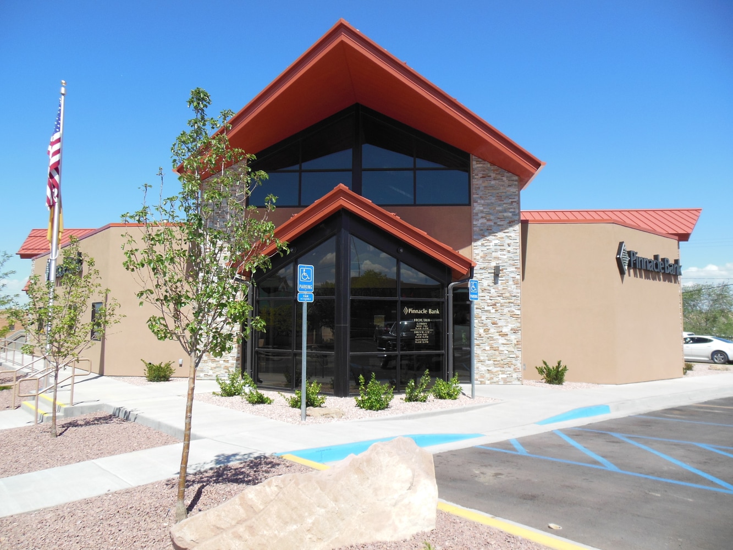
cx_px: 366
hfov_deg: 69.4
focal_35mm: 25
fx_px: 529
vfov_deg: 54.9
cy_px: 275
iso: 125
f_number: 3.2
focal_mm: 4.5
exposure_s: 1/1250
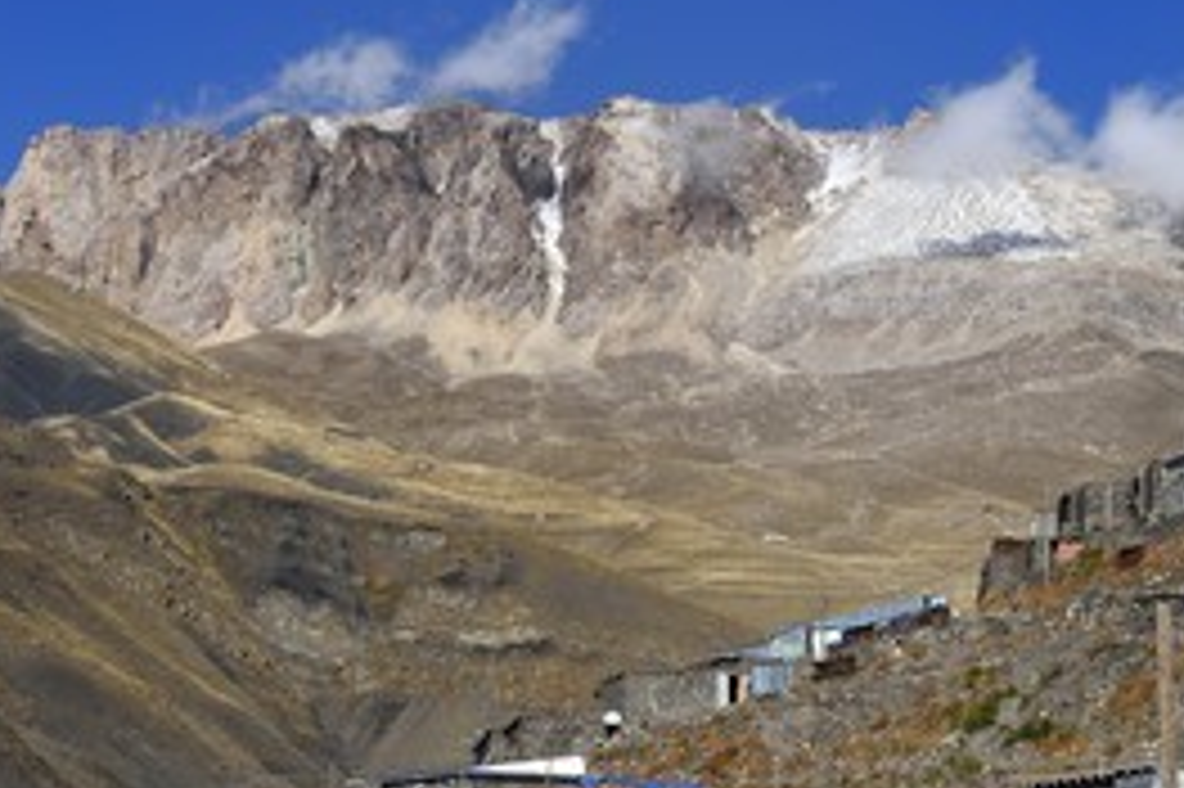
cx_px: 594
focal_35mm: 99
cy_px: 567
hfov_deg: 20.6
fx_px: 3254
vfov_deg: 13.8
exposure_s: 1/250
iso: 200
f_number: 14
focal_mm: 62
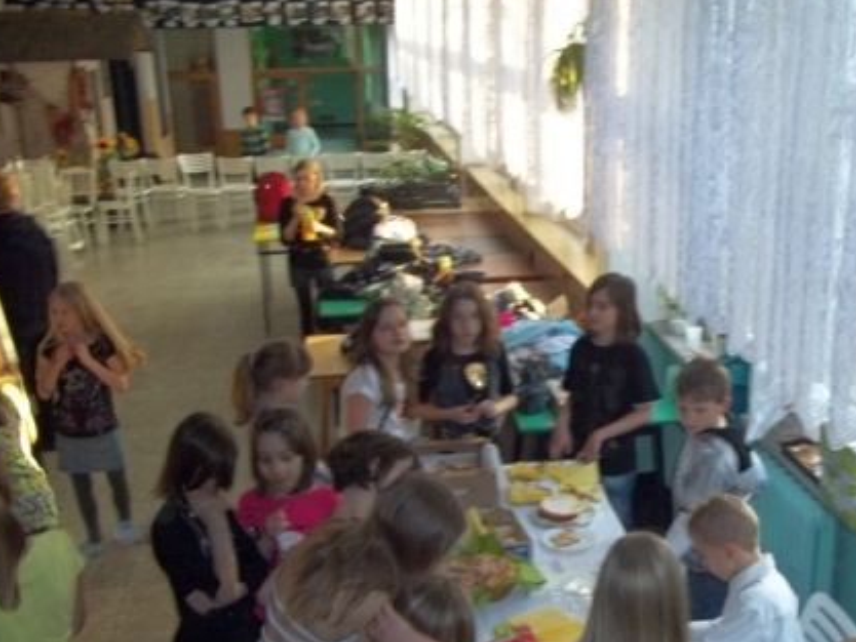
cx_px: 519
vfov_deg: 31.2
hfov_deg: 41.0
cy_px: 437
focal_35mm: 46
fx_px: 1138
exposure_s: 1/30
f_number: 2.9
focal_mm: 5.7
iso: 160
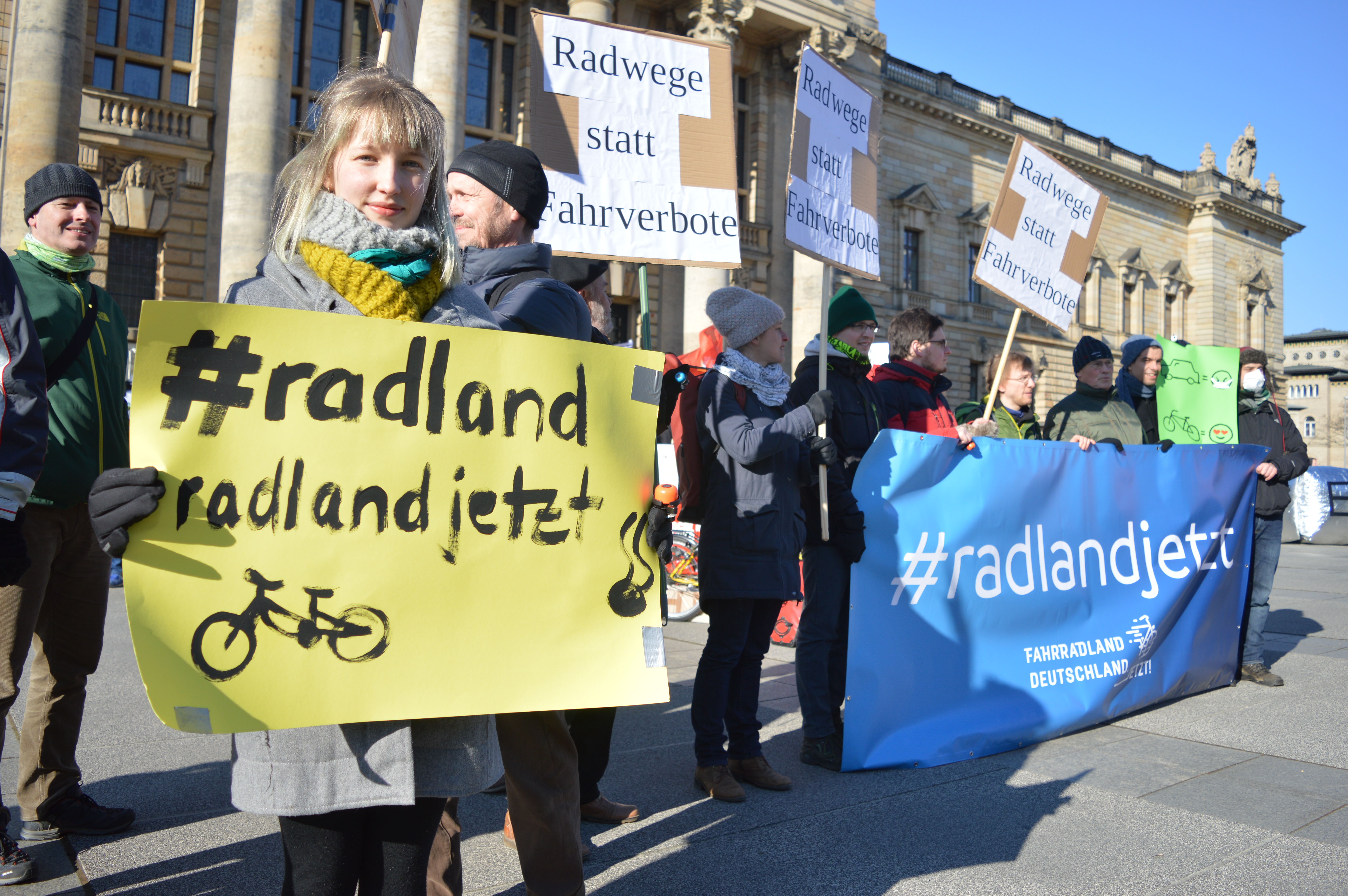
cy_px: 448
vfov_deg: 47.8
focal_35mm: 27
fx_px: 1010
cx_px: 674
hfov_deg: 67.4
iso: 100
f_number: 3.5
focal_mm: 18
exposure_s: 1/640
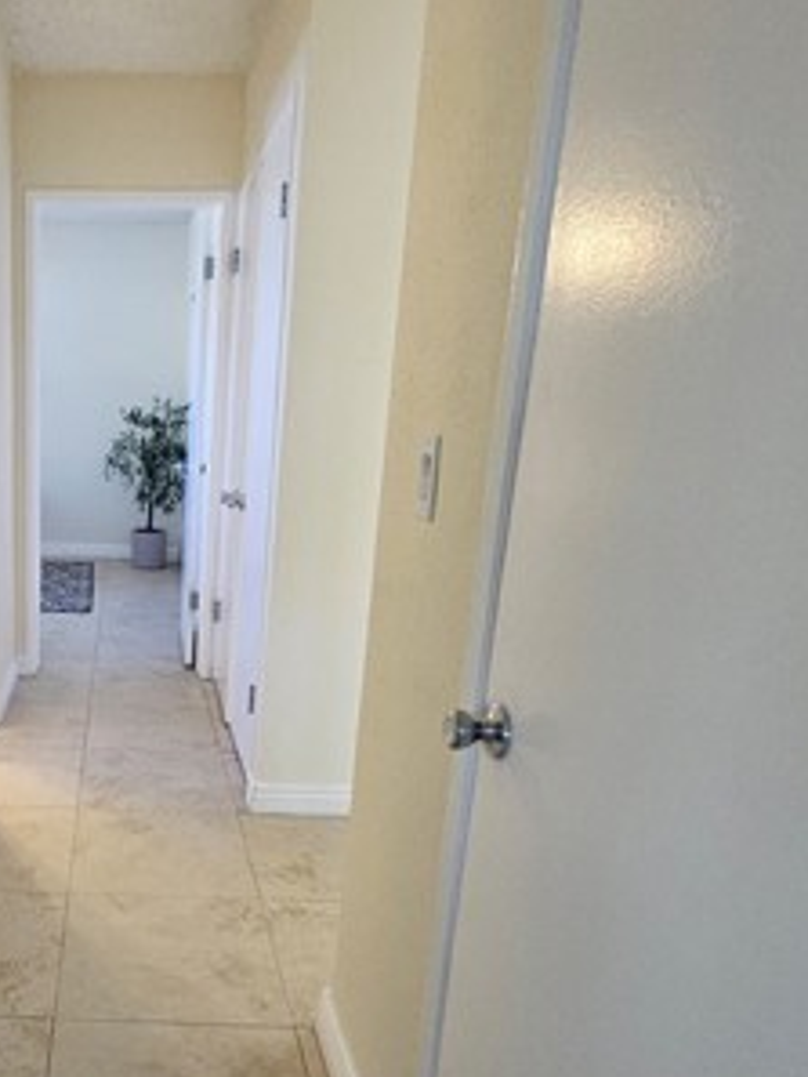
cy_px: 631
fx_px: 871
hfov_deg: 45.5
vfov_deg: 63.0
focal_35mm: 28
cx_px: 94
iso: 320
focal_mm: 1.74
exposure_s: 1/40
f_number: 2.2
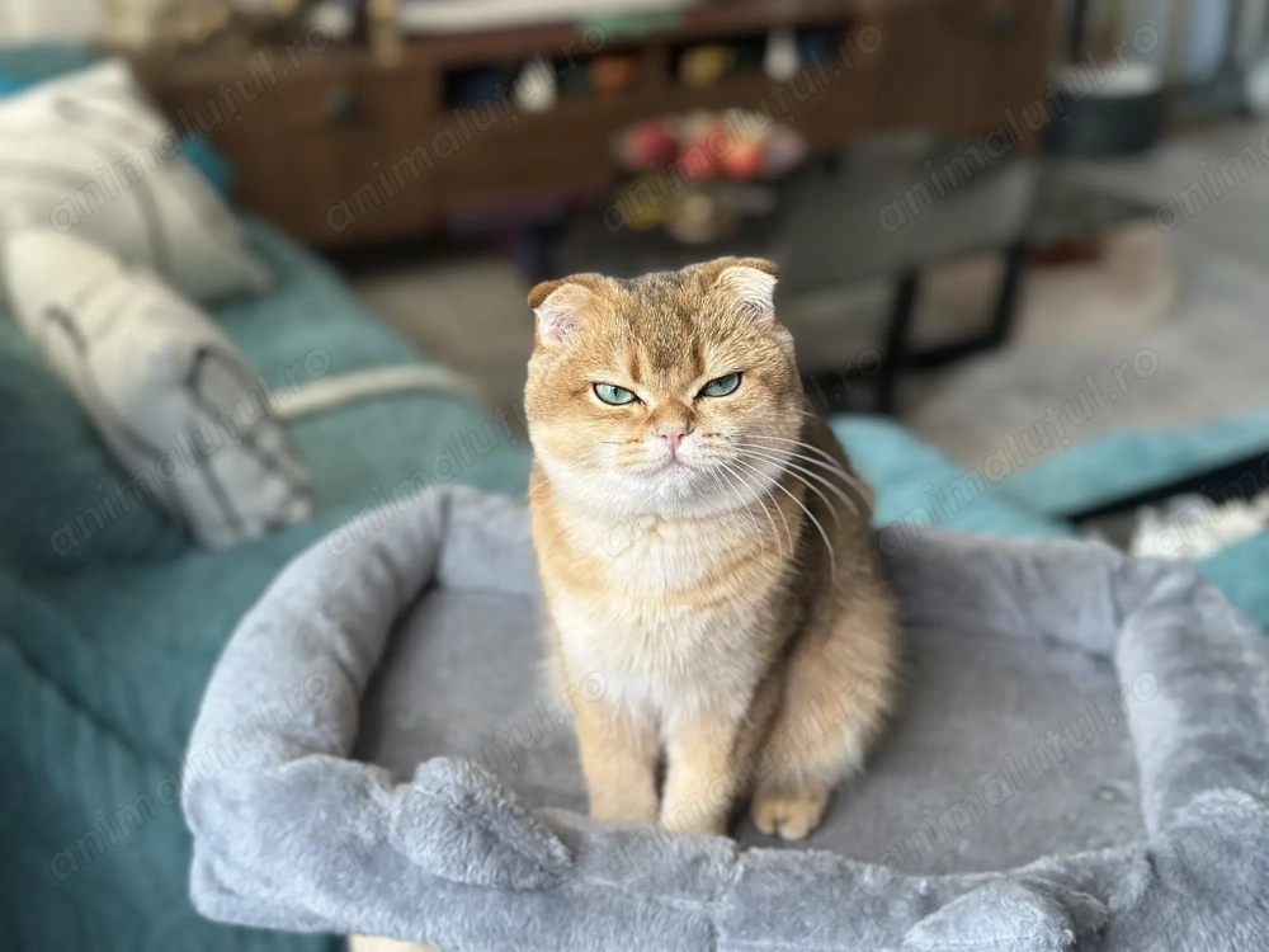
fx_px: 1760
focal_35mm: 48
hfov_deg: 39.7
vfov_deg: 30.3
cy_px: 476
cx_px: 634
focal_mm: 6.86
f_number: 1.78
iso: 80
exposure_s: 1/100
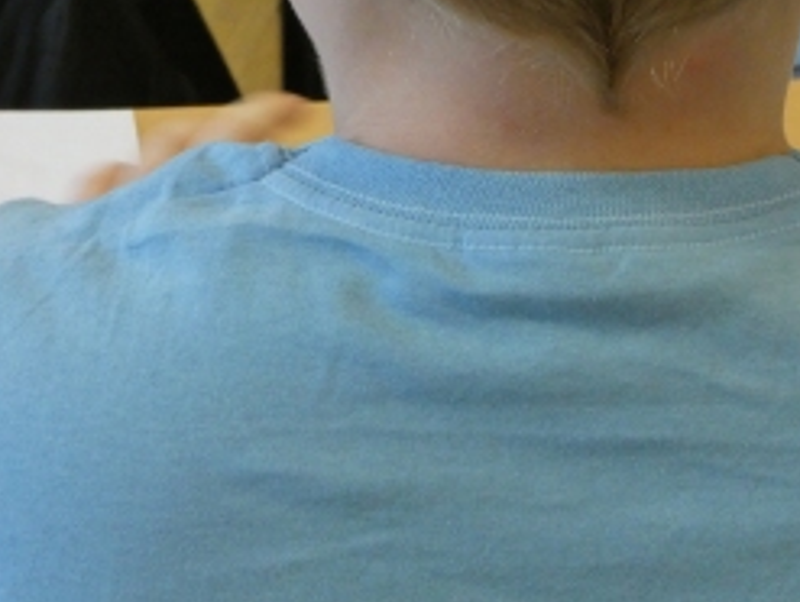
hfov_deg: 10.2
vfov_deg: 7.7
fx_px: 4490
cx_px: 586
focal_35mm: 194
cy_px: 440
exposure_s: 1/60
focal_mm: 21.5
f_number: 7.1
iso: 800
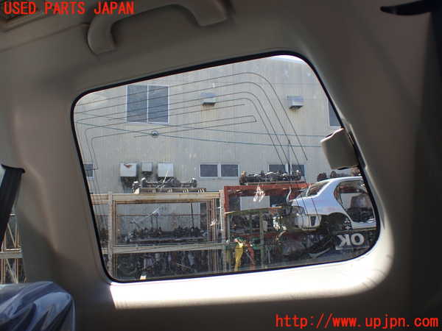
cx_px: 221
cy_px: 166
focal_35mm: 30
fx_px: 383
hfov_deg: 60.0
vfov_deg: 46.8
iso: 100
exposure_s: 1/200
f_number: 2.3
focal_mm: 5.4
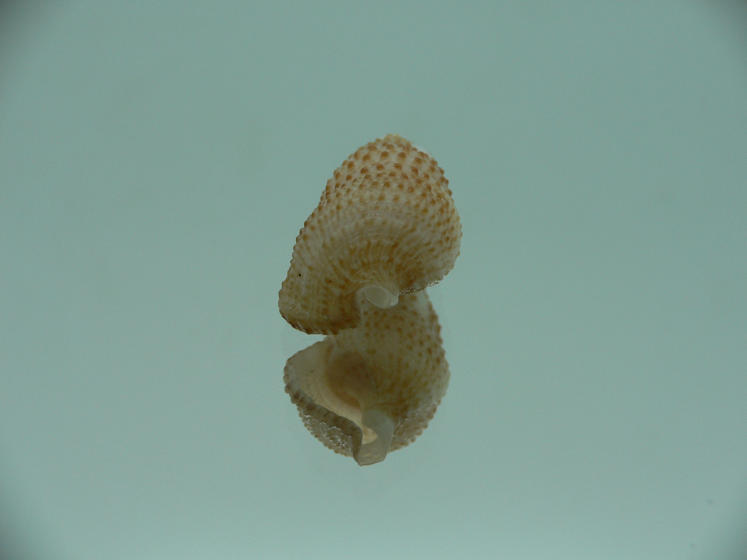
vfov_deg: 40.7
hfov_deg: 52.6
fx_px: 755
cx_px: 374
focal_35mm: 35
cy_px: 280
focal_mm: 4.6
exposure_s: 1/80
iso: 80
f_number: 2.8
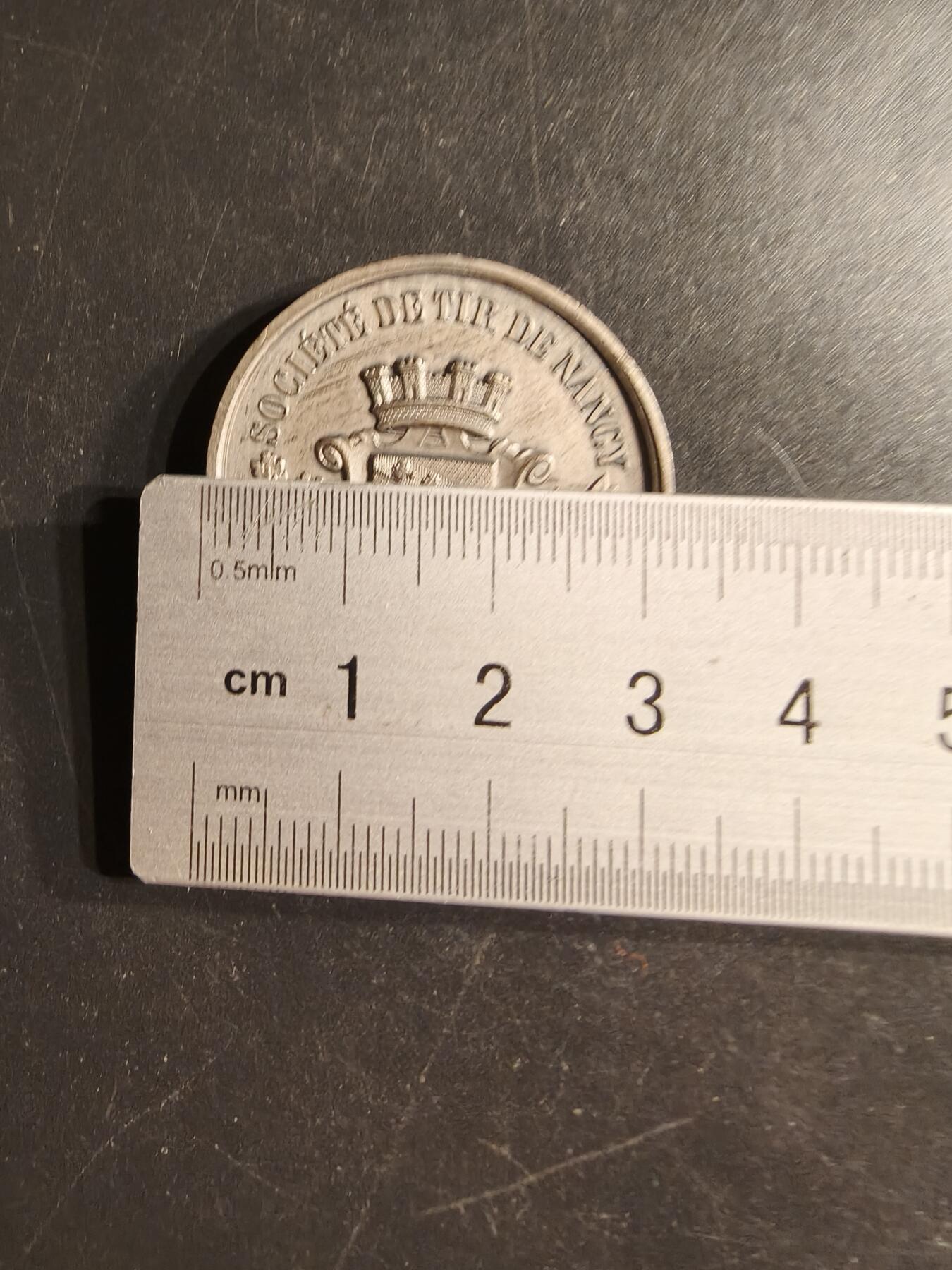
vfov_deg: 73.9
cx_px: 476
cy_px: 635
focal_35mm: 23
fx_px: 843
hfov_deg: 58.9
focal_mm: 2.32
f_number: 2
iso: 160
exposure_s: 1/50
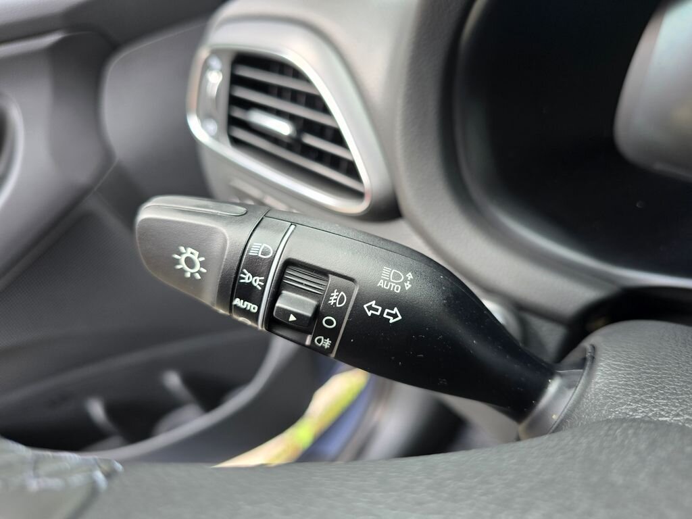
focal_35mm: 23
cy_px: 260
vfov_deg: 58.9
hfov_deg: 73.9
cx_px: 346
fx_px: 460
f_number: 1.7
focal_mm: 6.3
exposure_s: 1/180
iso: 64
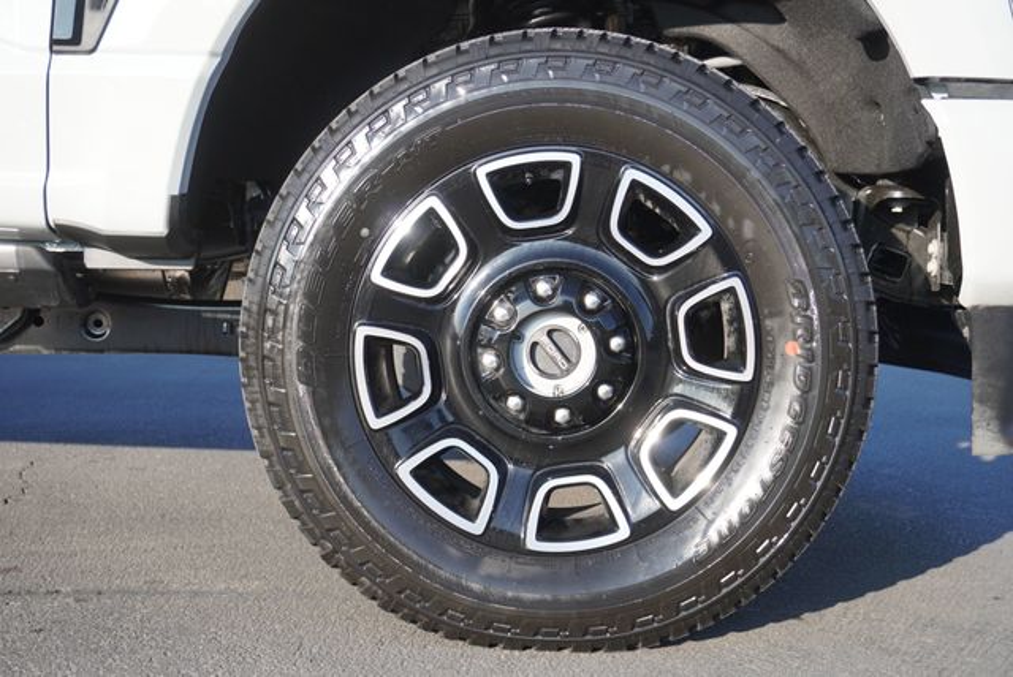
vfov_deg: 28.1
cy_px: 338
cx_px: 506
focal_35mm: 48
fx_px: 1352
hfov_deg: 41.1
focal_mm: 32
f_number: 5
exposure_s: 1/160
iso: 100
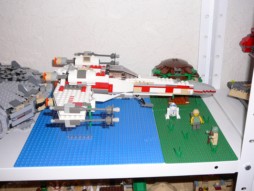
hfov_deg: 46.8
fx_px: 294
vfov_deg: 36.0
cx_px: 127
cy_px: 96
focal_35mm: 40
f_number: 2.8
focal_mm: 5.2
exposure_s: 1/8
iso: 100
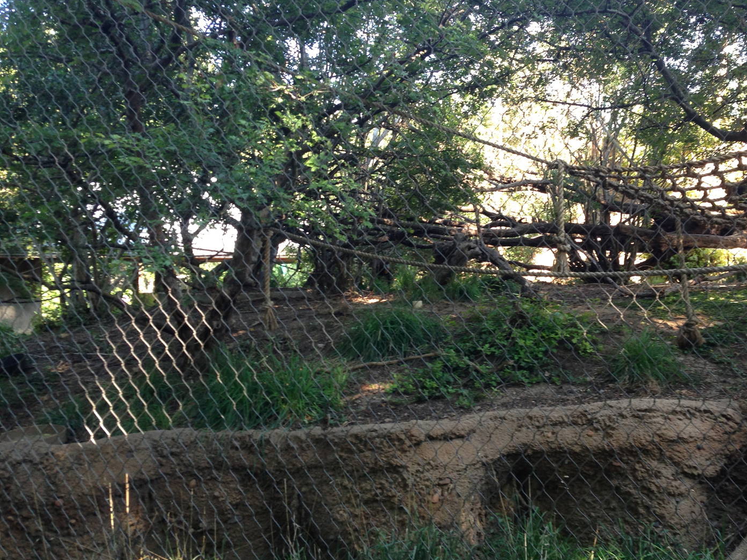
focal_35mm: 38
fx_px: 820
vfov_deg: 37.7
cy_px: 243
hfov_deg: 48.8
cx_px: 430
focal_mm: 4.13
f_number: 2.4
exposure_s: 1/60
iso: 64
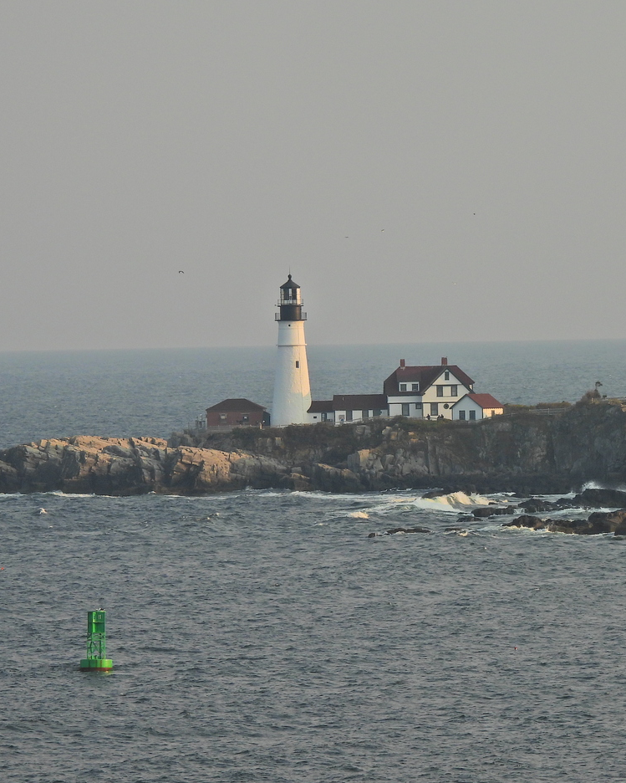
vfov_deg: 5.6
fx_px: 8035
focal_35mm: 347
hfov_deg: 4.5
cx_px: 384
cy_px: 397
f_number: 4.5
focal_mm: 46.4
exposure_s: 1/500
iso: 100
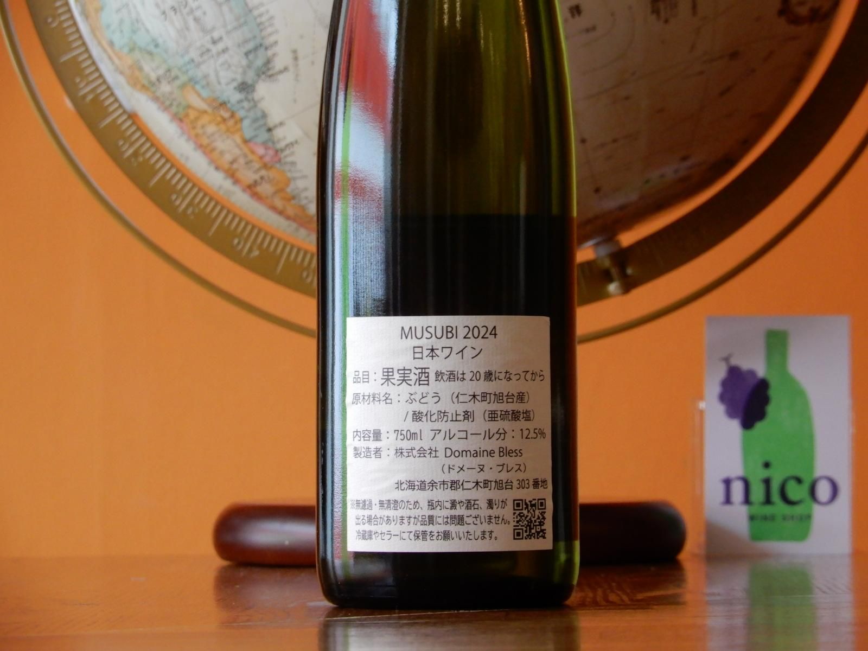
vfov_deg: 9.0
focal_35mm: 165
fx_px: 4137
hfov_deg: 12.0
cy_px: 326
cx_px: 434
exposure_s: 1/30
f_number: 5.6
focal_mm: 29.4
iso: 400
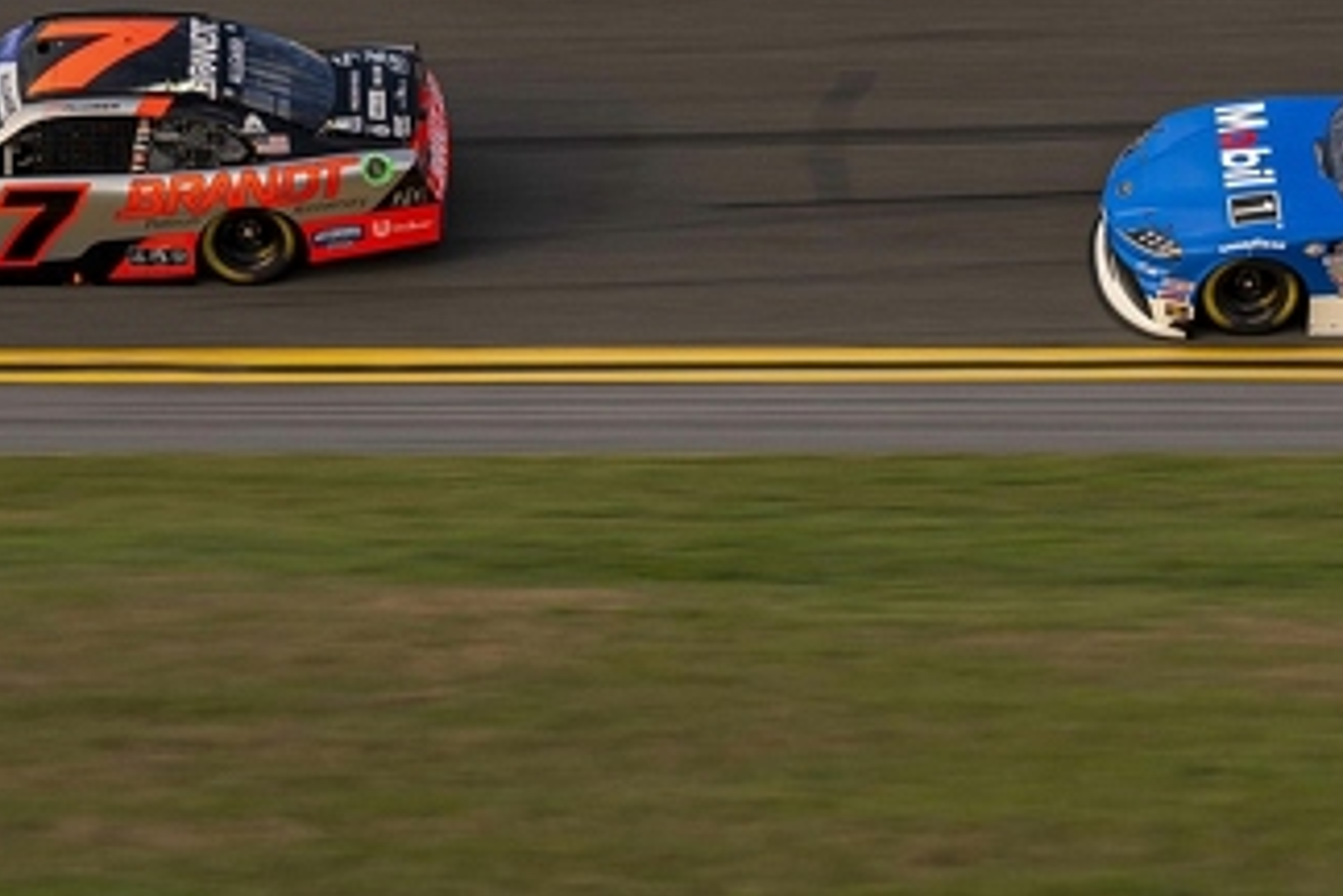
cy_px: 31
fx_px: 6379
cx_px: 858
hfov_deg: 12.0
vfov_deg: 8.0
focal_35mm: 171
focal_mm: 70
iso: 100
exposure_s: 1/320
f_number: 4.5
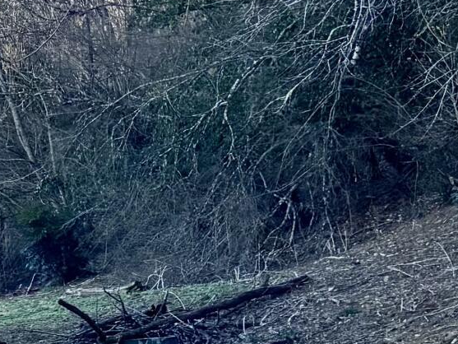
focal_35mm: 140
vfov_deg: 10.5
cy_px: 334
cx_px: -593
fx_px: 1853
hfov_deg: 11.8
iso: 50
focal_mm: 5.96
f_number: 1.6
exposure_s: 1/1068
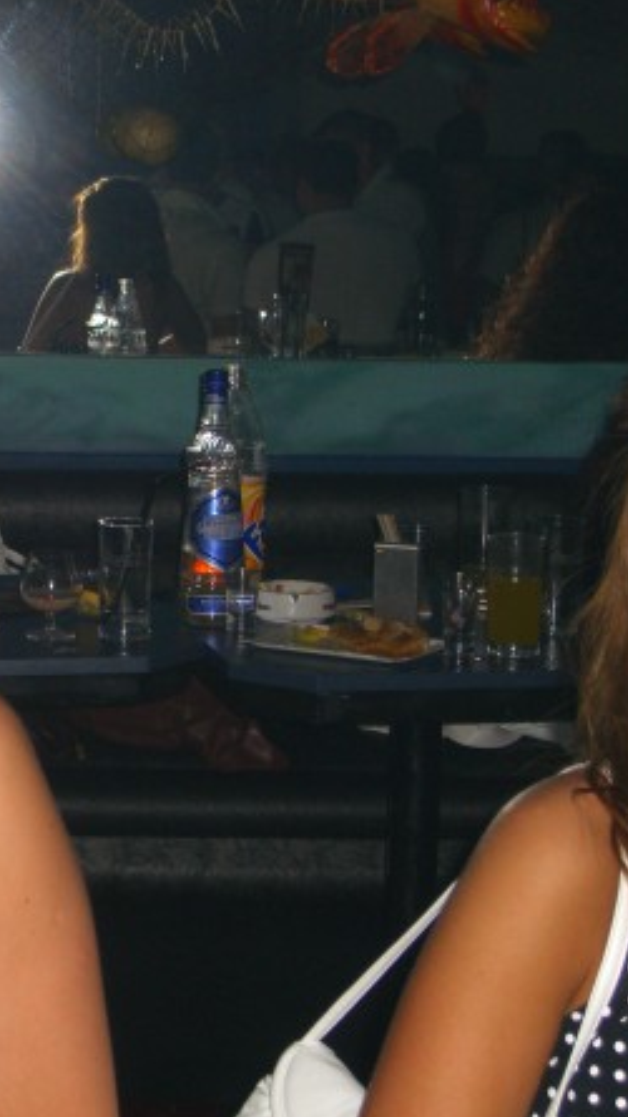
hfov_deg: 11.9
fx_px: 2963
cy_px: 557
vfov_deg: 21.4
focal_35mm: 100
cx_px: -75
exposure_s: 1/60
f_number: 4
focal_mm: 14.2
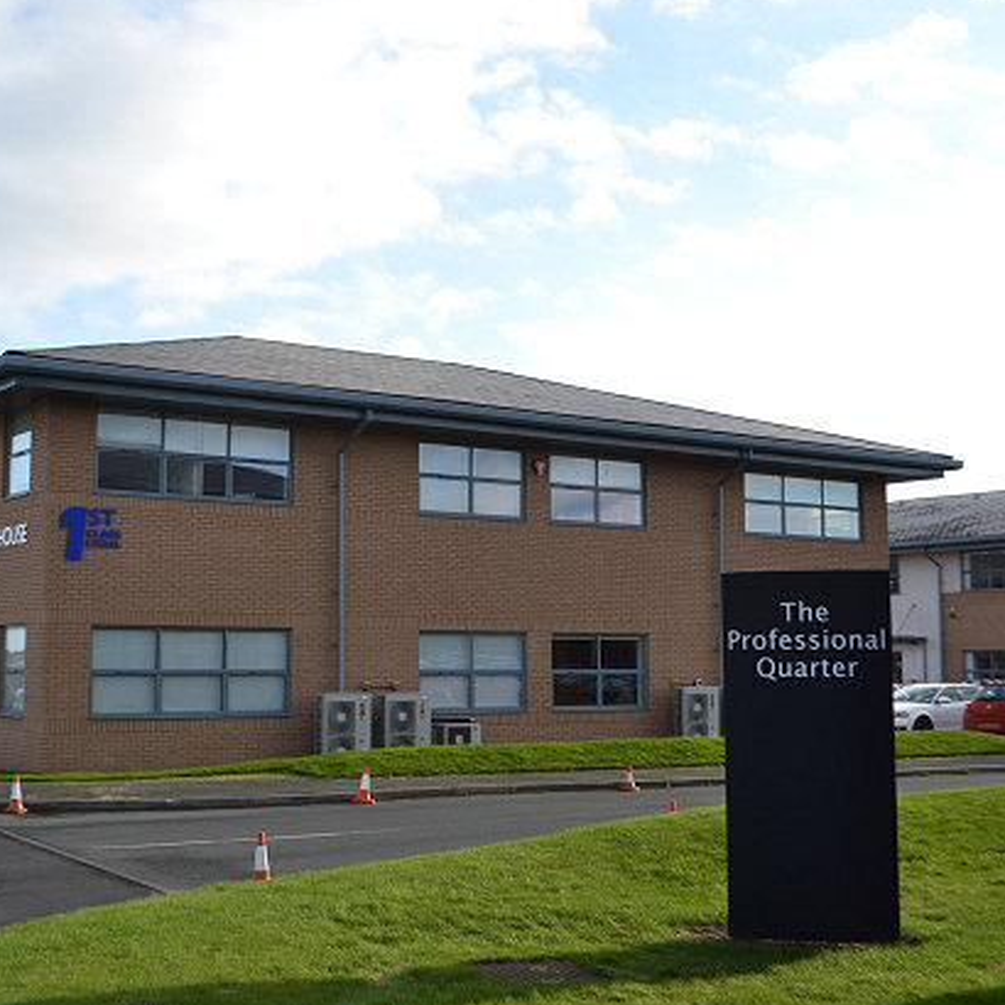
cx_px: 368
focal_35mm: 47
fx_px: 1544
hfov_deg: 35.8
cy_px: 498
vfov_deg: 36.1
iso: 100
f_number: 7.1
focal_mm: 24
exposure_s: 1/200
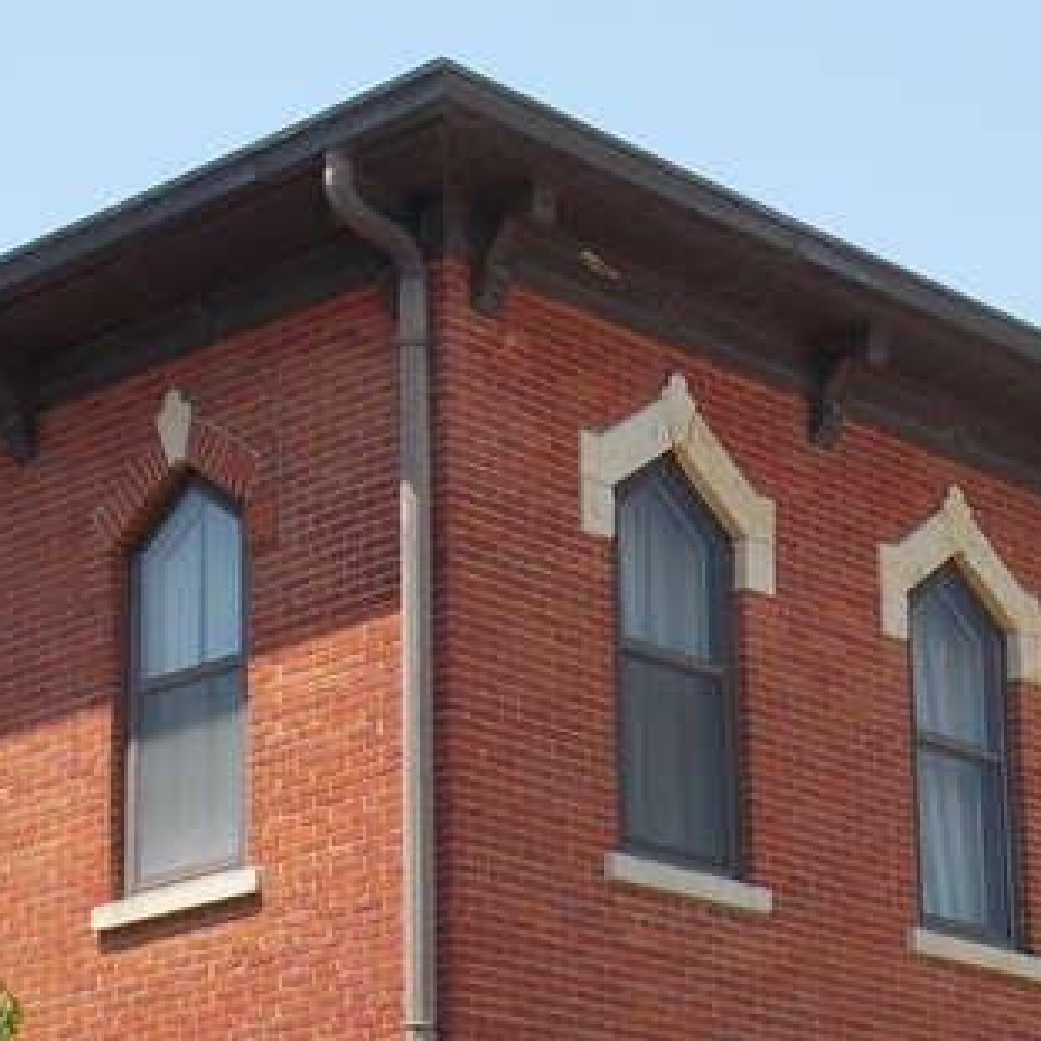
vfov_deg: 16.4
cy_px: 870
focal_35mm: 105
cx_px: 685
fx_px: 3572
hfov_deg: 16.5
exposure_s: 1/400
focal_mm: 8.1
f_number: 3.7
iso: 80
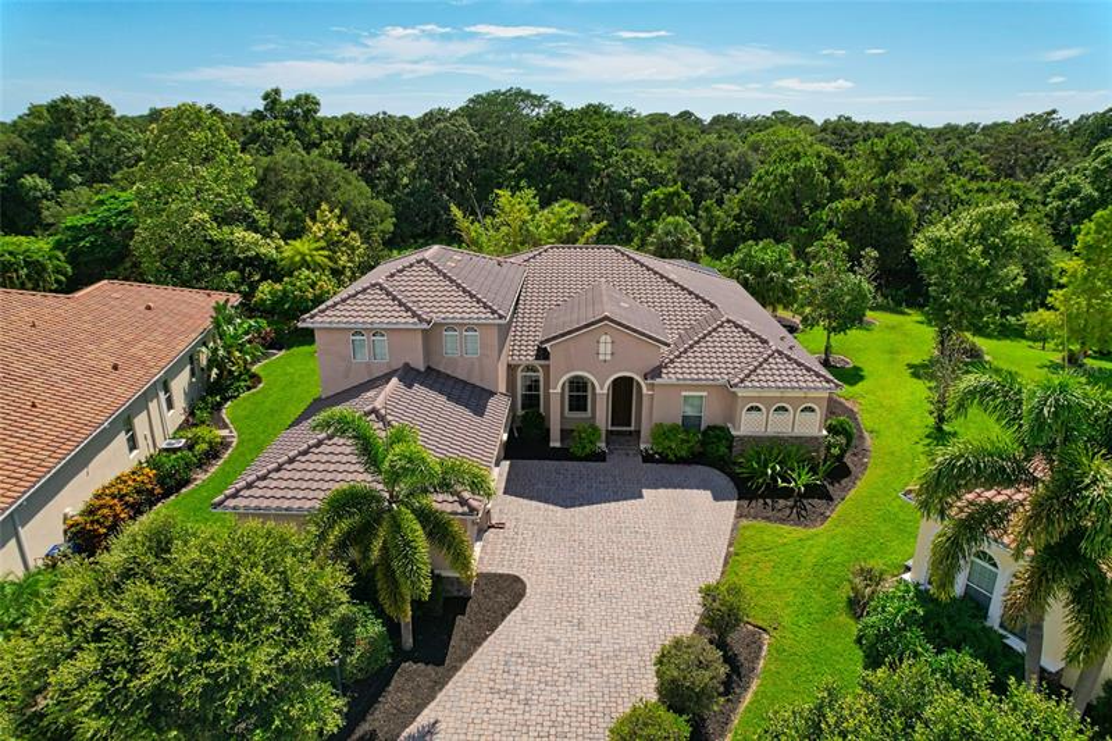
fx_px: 679
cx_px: 556
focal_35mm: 22
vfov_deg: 57.2
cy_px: 370
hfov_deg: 78.6
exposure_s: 1/160
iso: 100
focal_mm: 8.4
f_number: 2.8
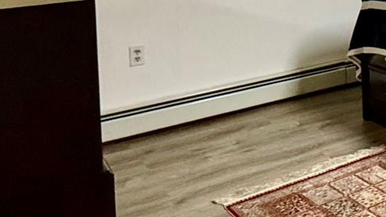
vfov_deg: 17.5
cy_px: -94
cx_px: 618
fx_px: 645
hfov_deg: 24.0
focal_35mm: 63
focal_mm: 2.22
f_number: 2.2
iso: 250
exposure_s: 1/60
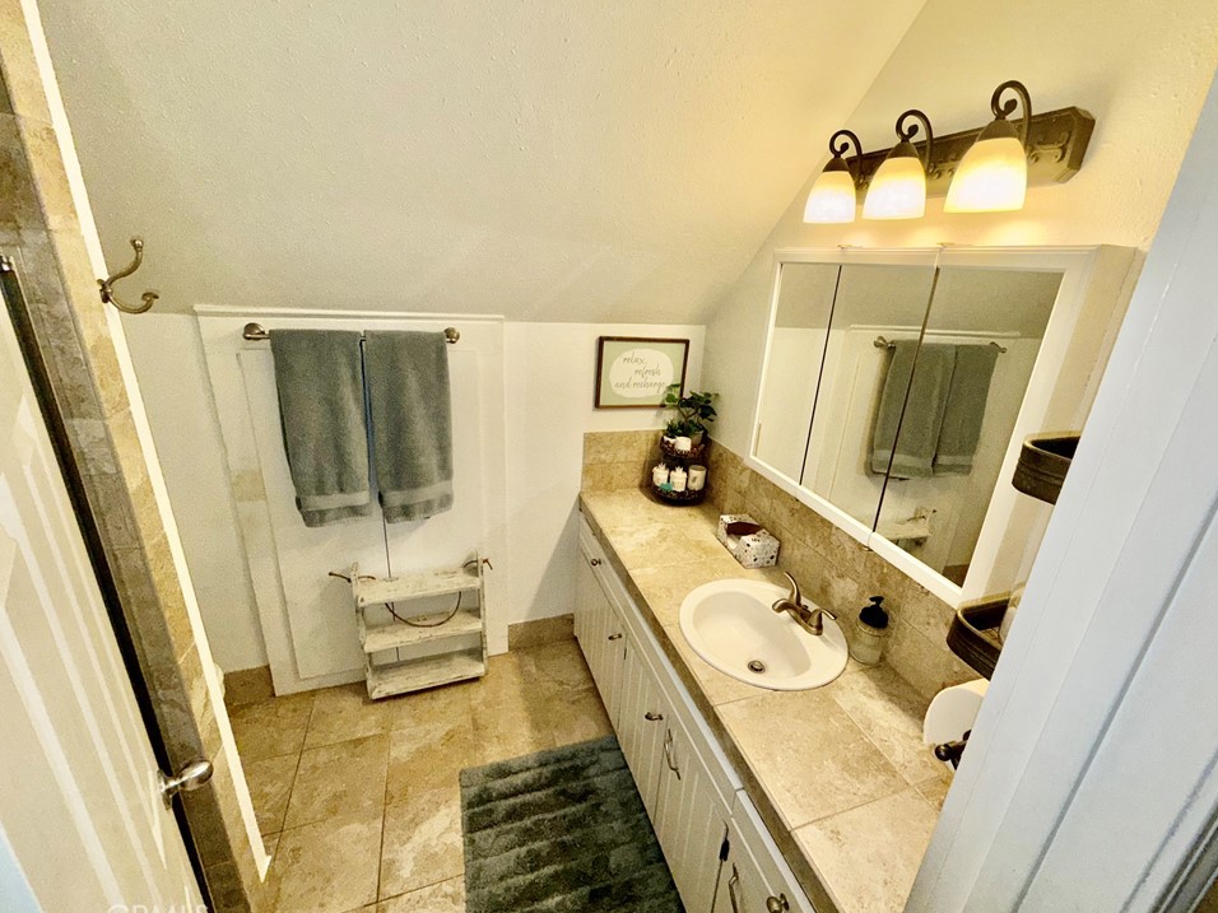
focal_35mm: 15
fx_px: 528
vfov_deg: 81.7
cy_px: 446
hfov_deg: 98.1
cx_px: 632
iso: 50
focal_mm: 2.22
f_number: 2.2
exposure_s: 1/122
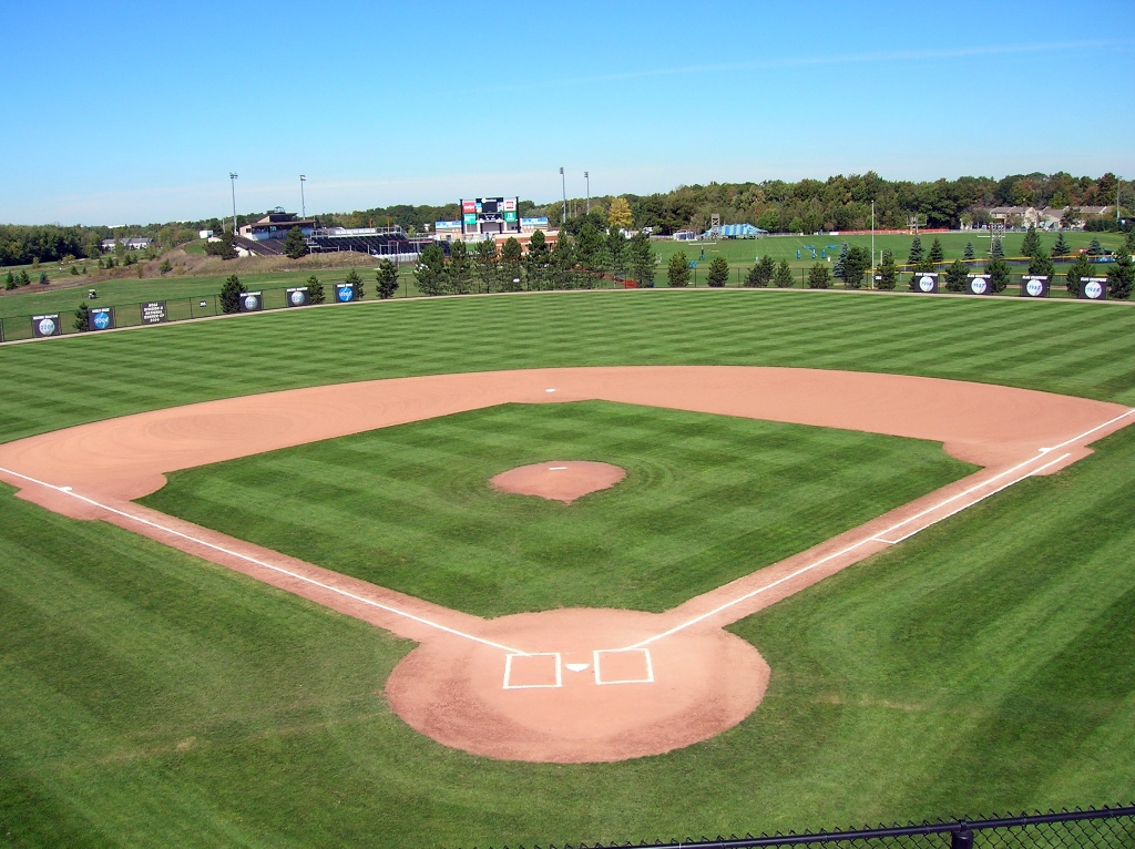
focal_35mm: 34
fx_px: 1114
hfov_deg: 54.0
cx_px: 568
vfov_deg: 41.7
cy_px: 424
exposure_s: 1/366
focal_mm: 5.7
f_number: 4.9
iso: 50
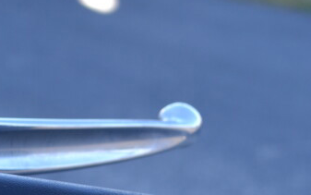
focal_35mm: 174
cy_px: 69
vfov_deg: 7.5
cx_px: -65
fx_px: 1476
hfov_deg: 11.8
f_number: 5.6
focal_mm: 32
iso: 125
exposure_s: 1/125
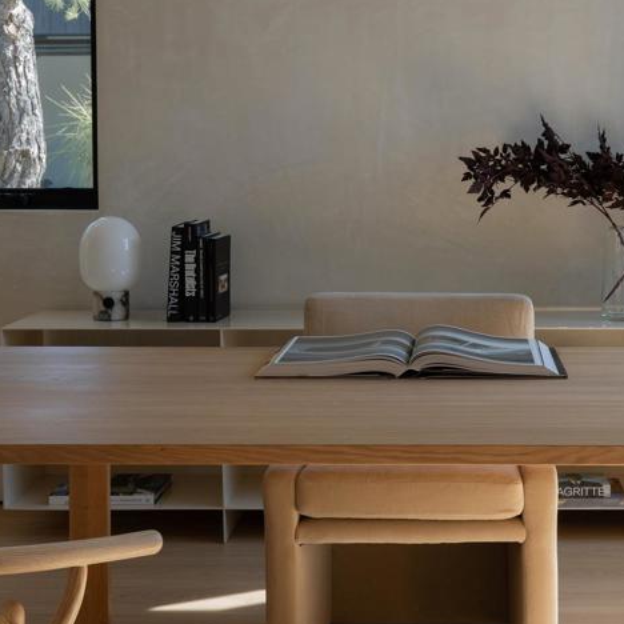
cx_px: 403
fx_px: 1326
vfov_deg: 26.2
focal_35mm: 65
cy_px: 163
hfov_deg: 26.4
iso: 320
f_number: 11
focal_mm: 35
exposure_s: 1/25
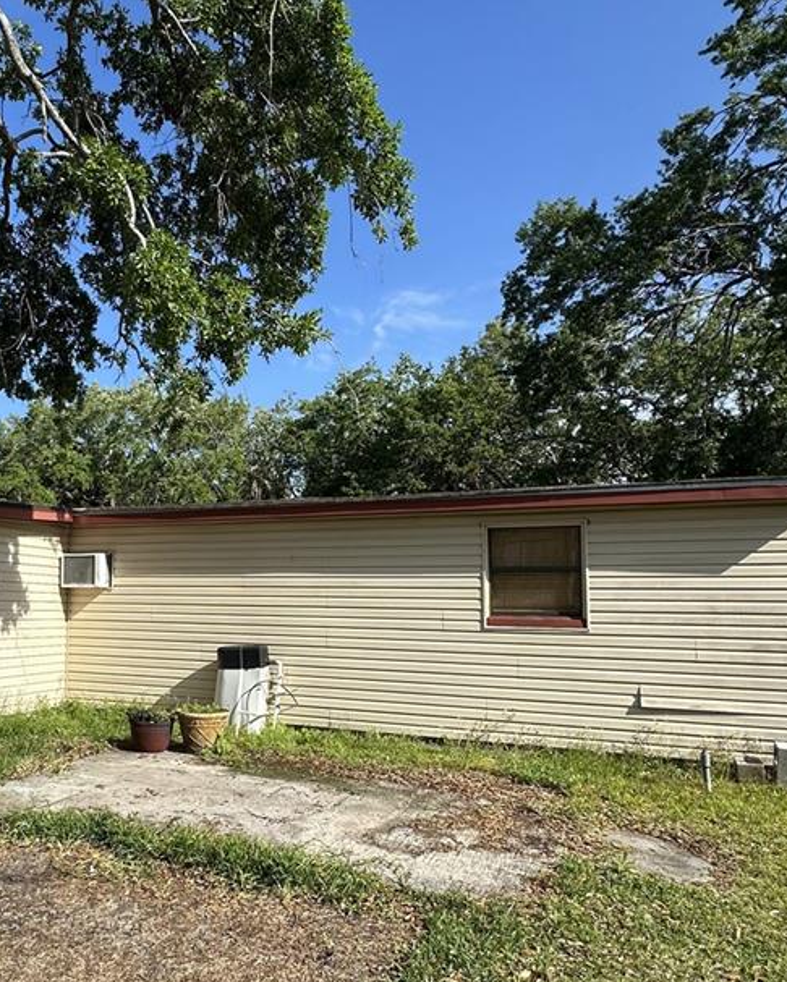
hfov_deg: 51.2
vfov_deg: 64.0
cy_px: 529
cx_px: 206
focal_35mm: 27
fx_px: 786
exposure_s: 1/1742
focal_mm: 2.22
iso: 50
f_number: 2.2
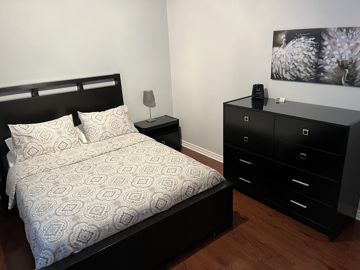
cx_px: 180
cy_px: 135
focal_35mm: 26
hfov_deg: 67.3
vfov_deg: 53.1
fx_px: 270
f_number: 1.6
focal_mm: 5.1
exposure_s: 1/60
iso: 500
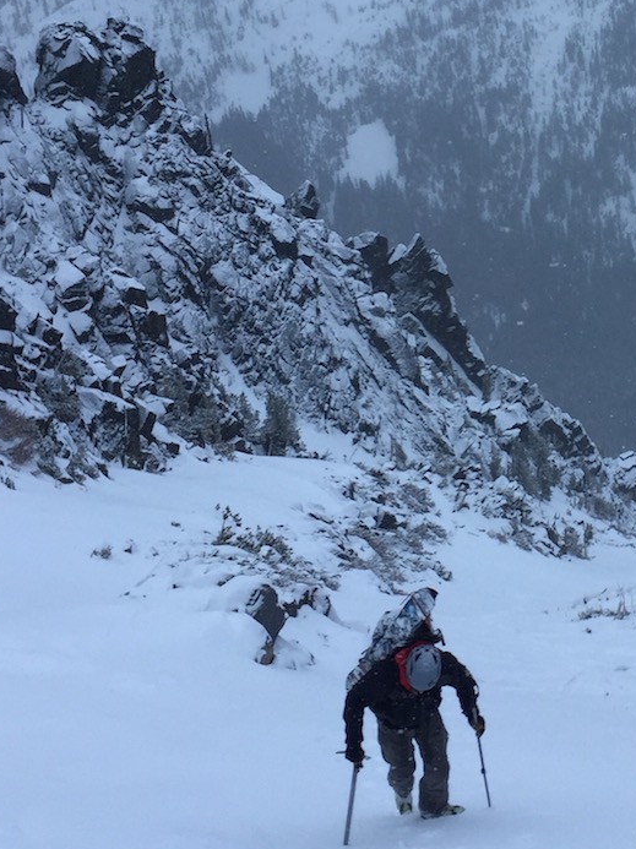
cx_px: 621
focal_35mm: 67
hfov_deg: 21.2
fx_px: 1643
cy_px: 260
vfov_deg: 28.7
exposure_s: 1/421
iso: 32
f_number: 2.2
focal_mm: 4.15
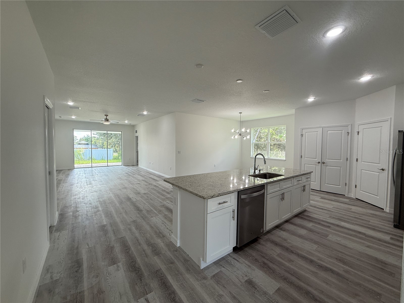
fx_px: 163
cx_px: 202
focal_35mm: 14
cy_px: 152
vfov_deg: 85.7
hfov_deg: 102.1
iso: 100
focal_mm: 2.22
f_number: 2.2
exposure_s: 1/120
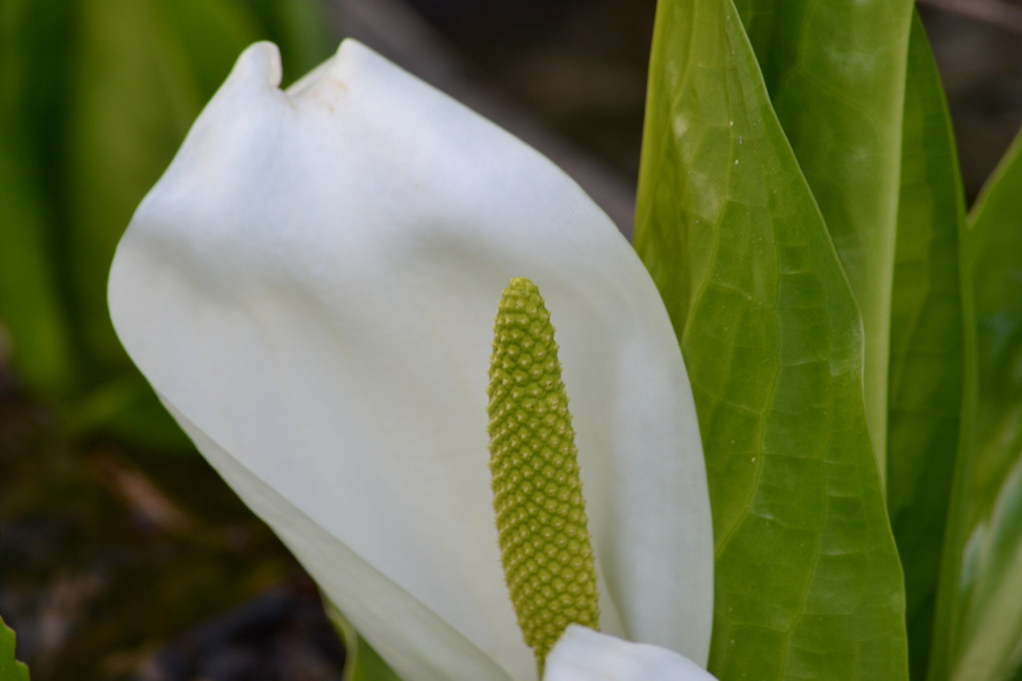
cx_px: 511
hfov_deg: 4.6
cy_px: 340
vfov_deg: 3.1
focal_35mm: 450
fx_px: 12770
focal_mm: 300
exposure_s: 1/125
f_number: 8
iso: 320
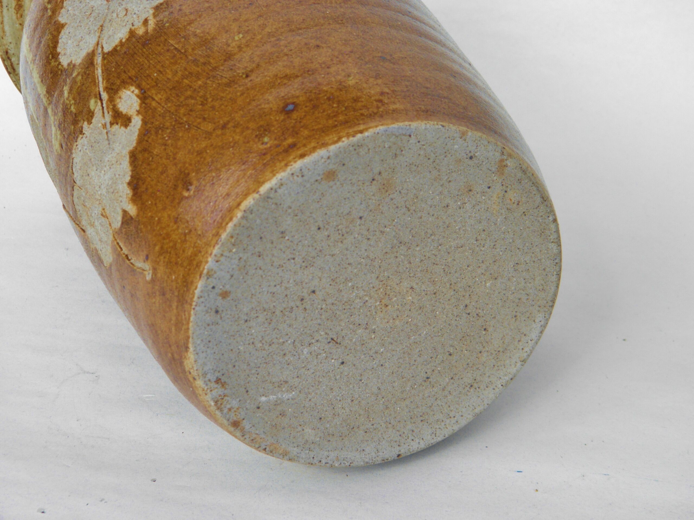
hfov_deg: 24.4
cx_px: 347
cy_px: 260
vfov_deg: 18.4
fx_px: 1604
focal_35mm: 80
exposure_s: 1/200
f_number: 4.4
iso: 100
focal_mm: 14.3
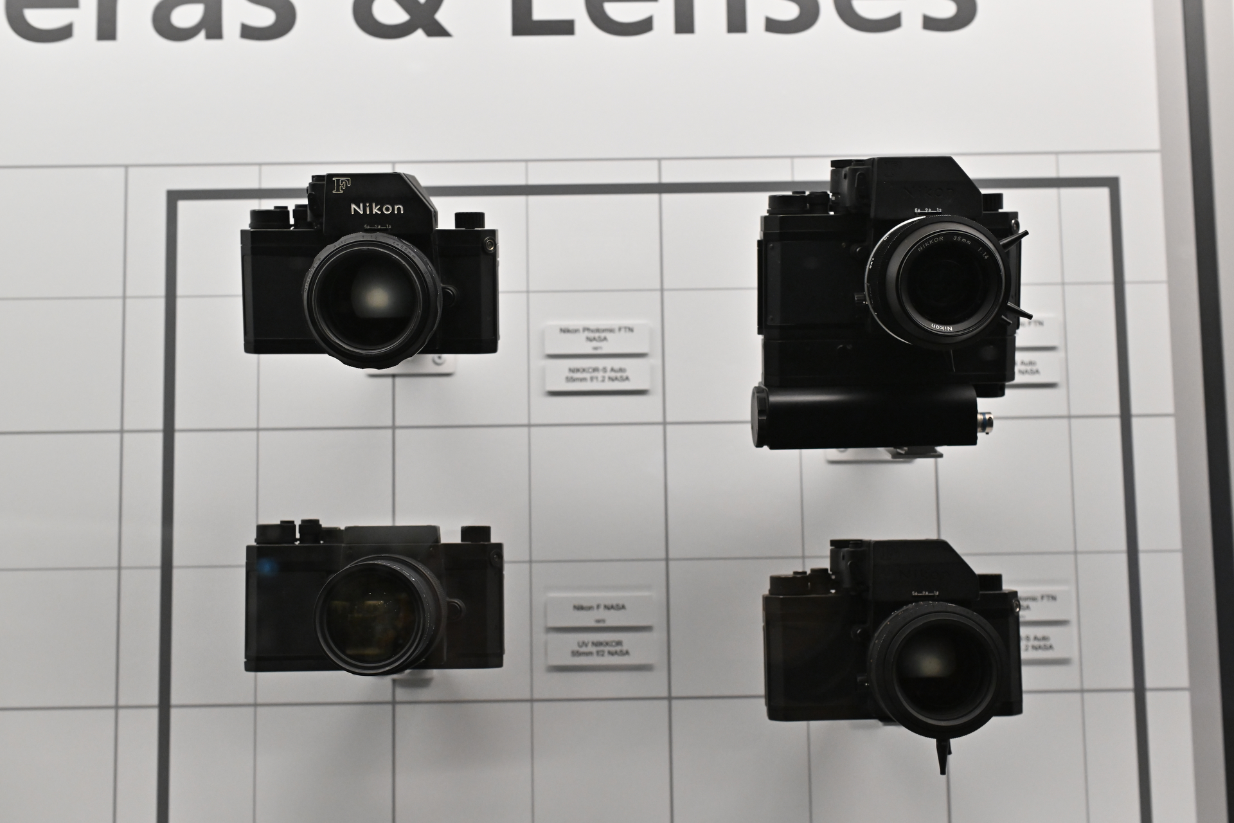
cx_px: 617
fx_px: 1508
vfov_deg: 30.5
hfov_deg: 44.5
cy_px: 412
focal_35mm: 44
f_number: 5.6
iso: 3200
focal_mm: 44
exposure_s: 1/160
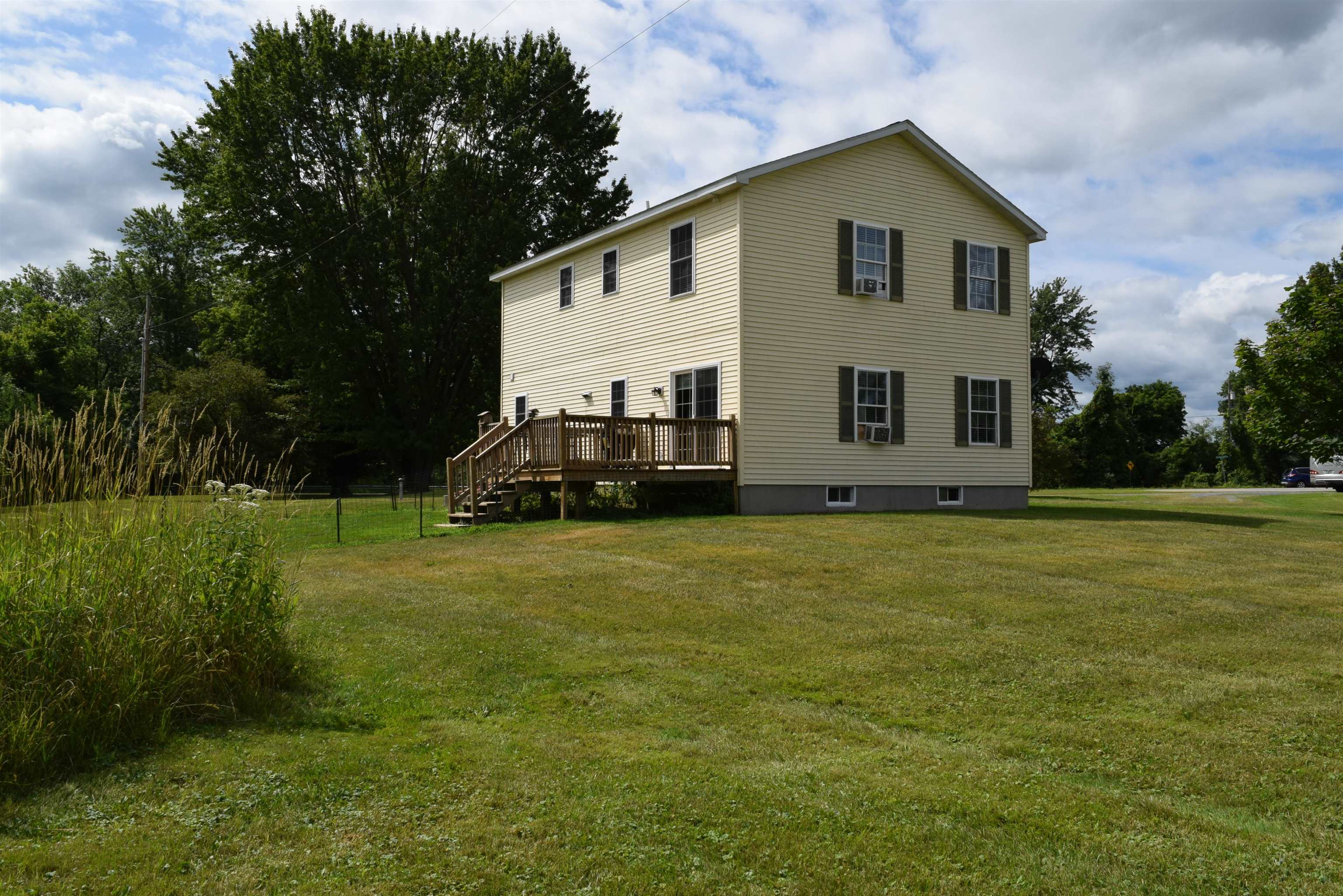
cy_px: 448
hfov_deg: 61.9
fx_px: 1119
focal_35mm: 30
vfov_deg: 43.6
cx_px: 672
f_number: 10
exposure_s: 1/400
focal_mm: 20
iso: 200
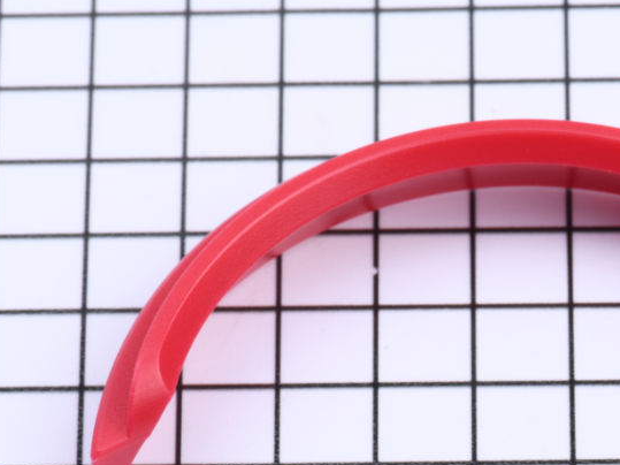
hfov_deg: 5.9
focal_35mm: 337
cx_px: 581
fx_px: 6035
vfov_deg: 4.4
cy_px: 664
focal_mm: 105
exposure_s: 1/125
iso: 100
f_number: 20
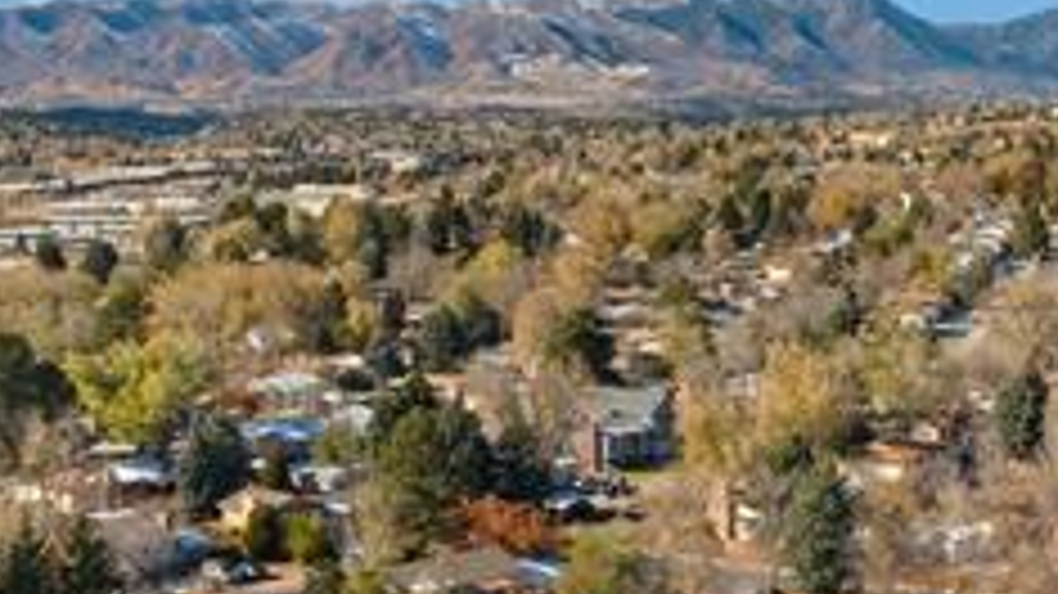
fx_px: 1991
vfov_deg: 16.8
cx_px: 828
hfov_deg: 29.2
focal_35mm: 71
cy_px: 513
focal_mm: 12.29
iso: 100
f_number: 10
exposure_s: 1/60
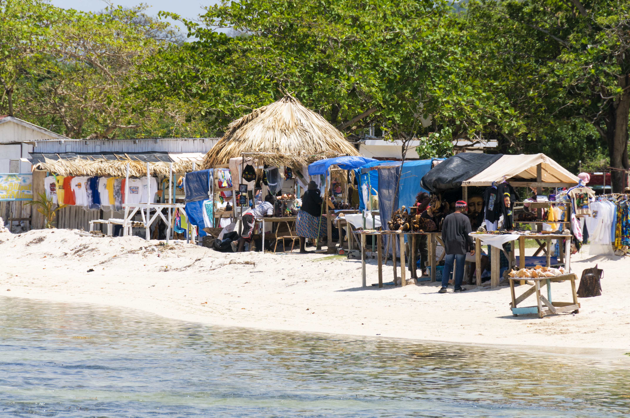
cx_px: 315
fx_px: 5244
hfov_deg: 6.9
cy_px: 209
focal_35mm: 300
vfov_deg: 4.6
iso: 200
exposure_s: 1/350
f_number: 9.5
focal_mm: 200
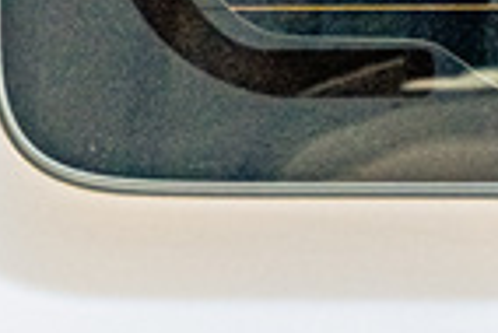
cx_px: -219
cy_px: 1038
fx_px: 7491
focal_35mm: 541
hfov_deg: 3.8
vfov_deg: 2.5
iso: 1250
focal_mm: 75
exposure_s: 1/200
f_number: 5.6
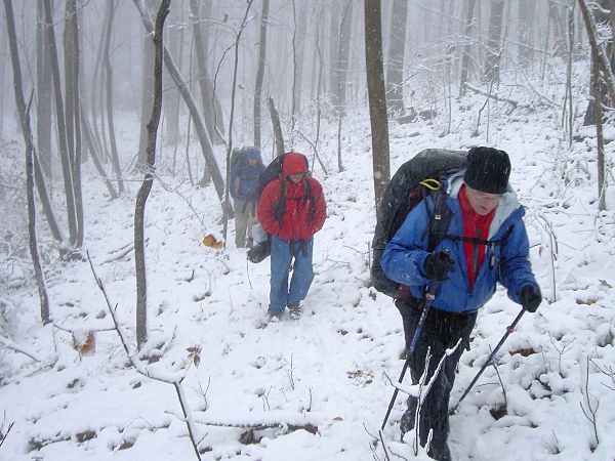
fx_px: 693
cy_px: 230
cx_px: 308
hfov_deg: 47.9
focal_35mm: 39
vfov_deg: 36.8
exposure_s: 1/96.2
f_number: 4.7
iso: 100
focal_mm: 8
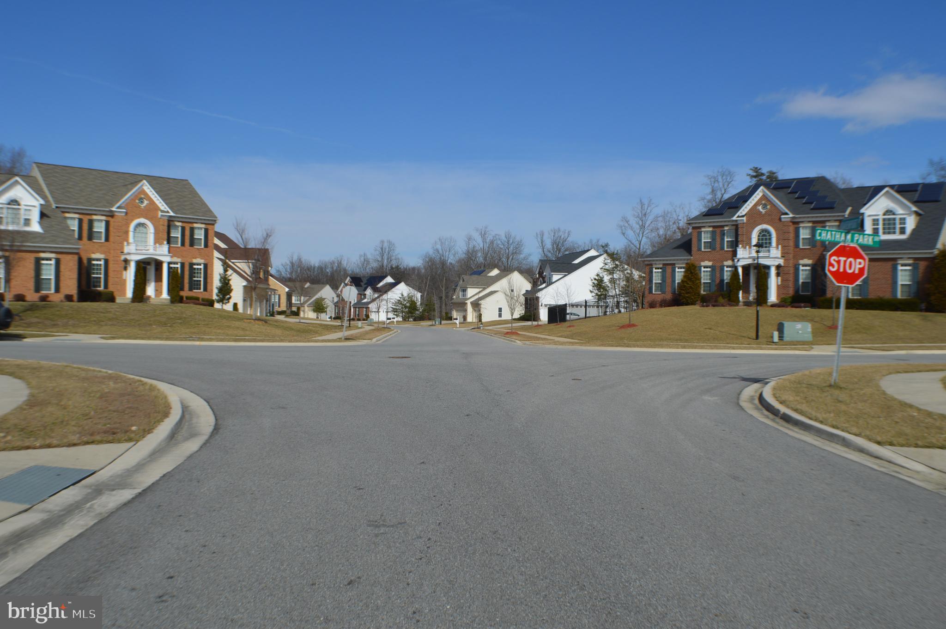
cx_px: 473
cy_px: 314
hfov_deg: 53.2
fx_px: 945
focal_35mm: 36
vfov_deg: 36.8
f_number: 9
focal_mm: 24
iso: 100
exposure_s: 1/320
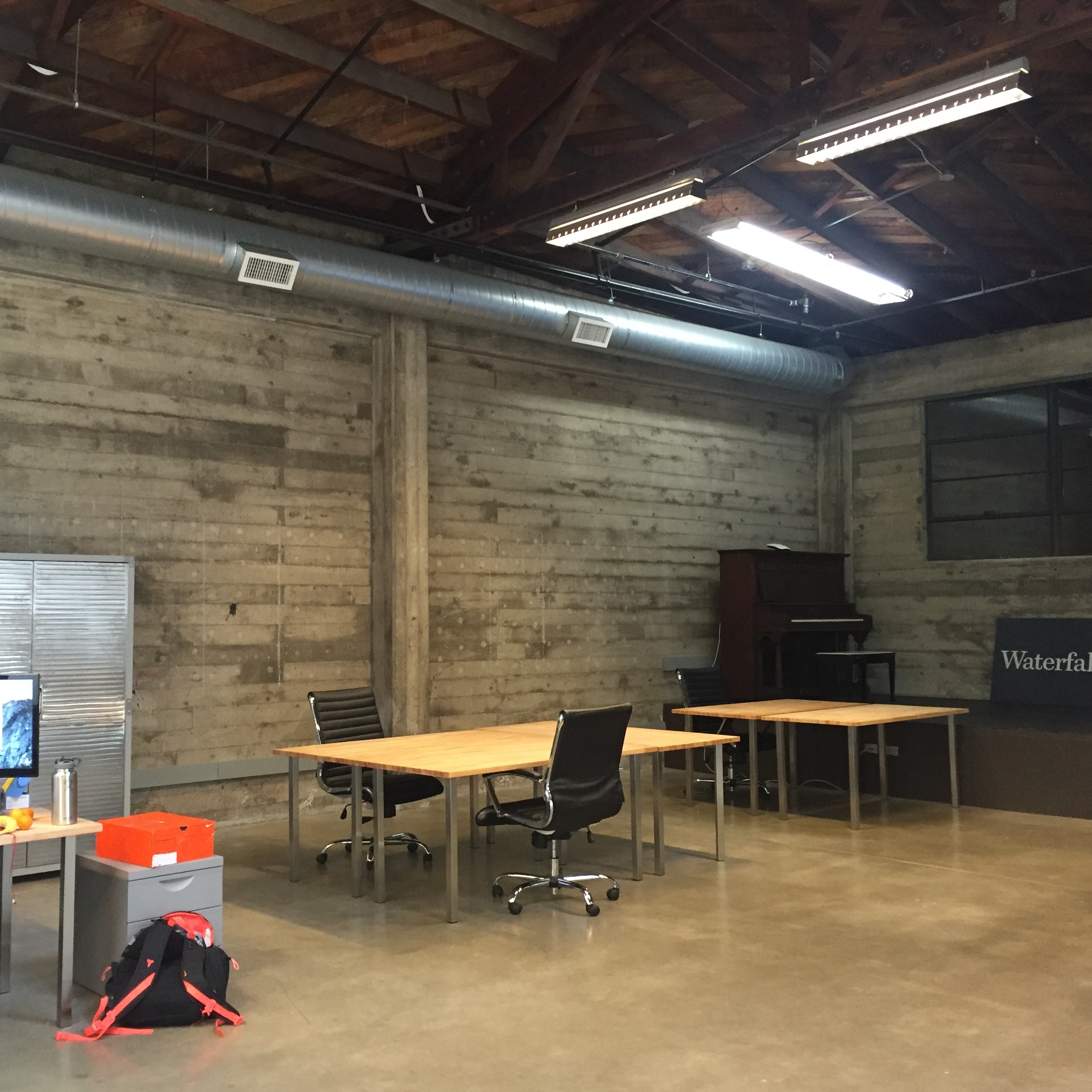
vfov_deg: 47.2
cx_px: 461
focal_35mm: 35
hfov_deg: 47.1
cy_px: 550
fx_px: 1249
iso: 200
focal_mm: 4.15
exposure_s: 1/30
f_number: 2.2
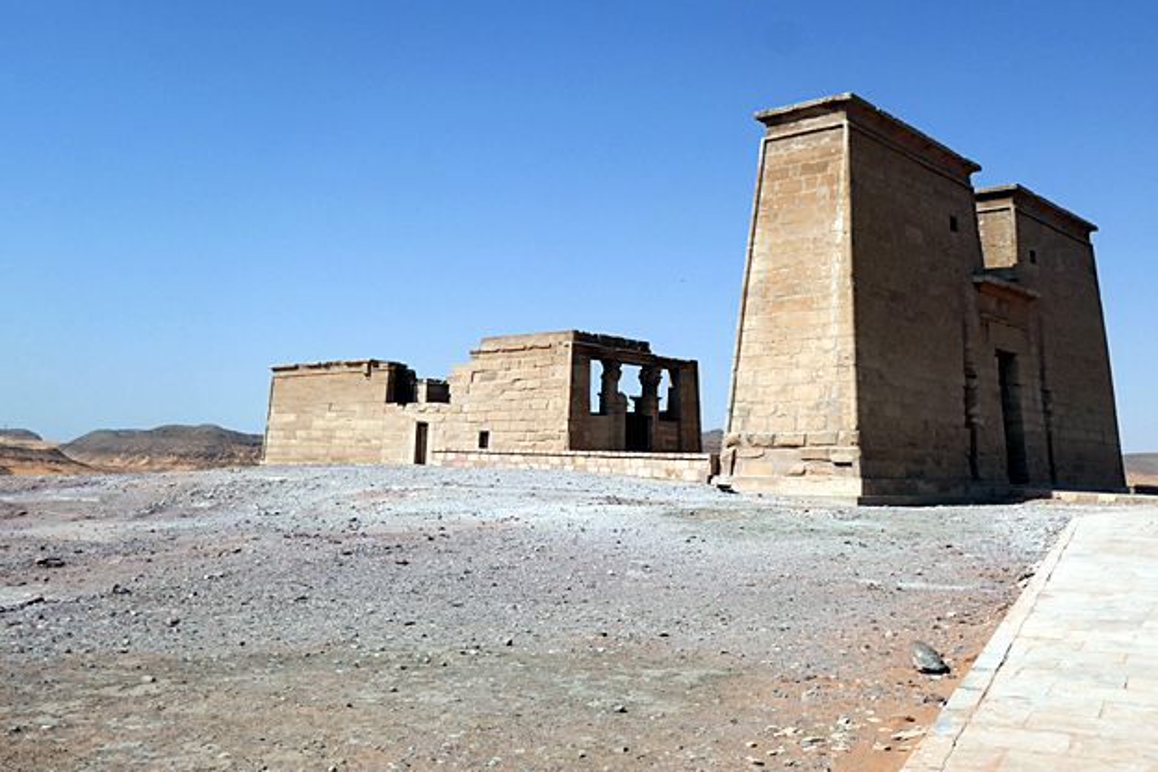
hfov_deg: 54.4
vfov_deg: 37.9
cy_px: 386
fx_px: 1126
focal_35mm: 35
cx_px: 579
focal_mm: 12.8
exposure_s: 1/6400
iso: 200
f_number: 3.7
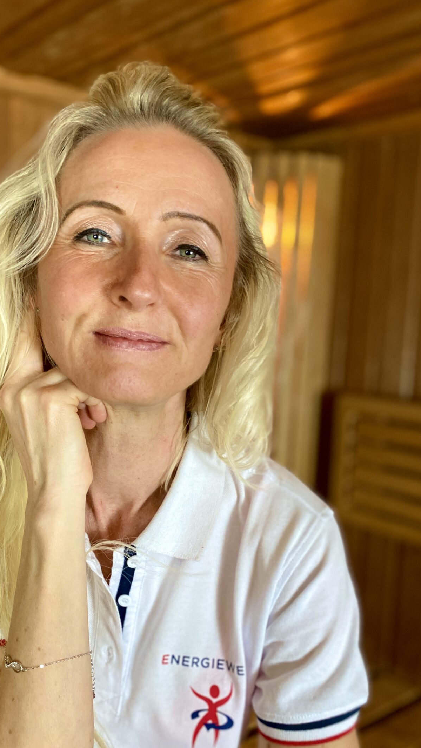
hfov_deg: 34.4
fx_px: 675
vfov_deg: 58.0
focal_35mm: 34
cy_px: 375
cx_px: 147
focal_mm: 4.25
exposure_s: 1/50
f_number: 1.8
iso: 400
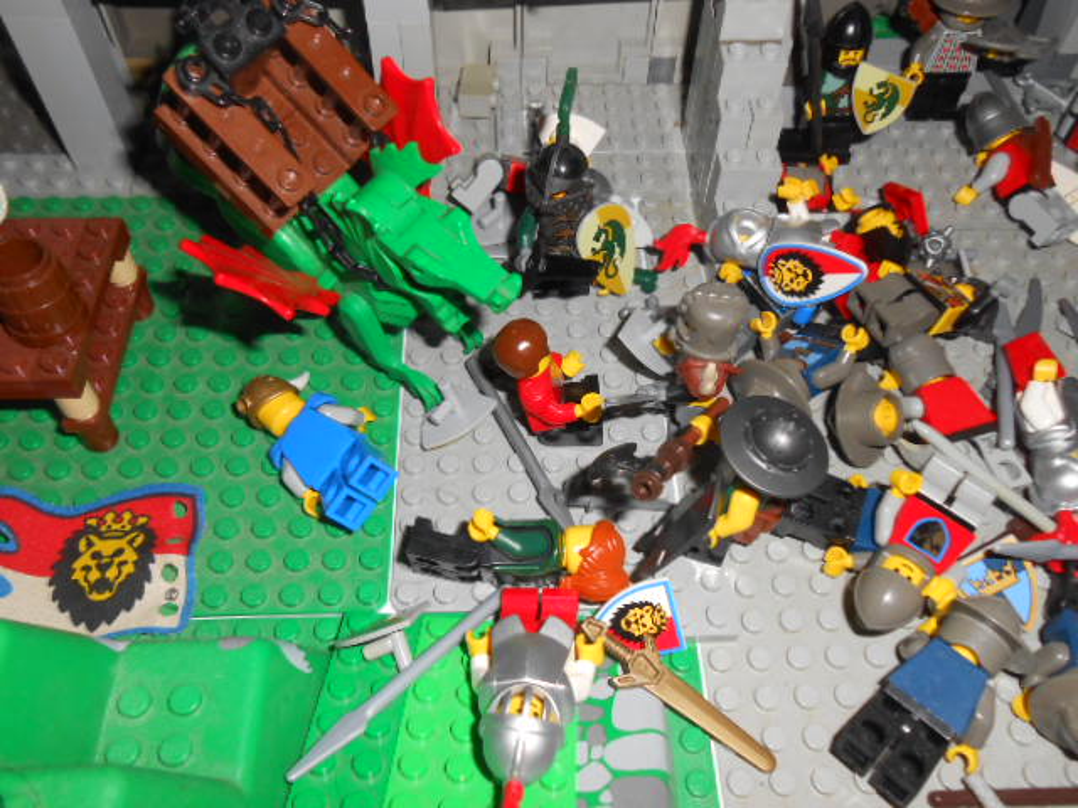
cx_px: 539
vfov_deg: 46.8
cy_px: 404
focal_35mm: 30
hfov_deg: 60.0
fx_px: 934
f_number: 11.9
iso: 200
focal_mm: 5.3
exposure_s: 1/25
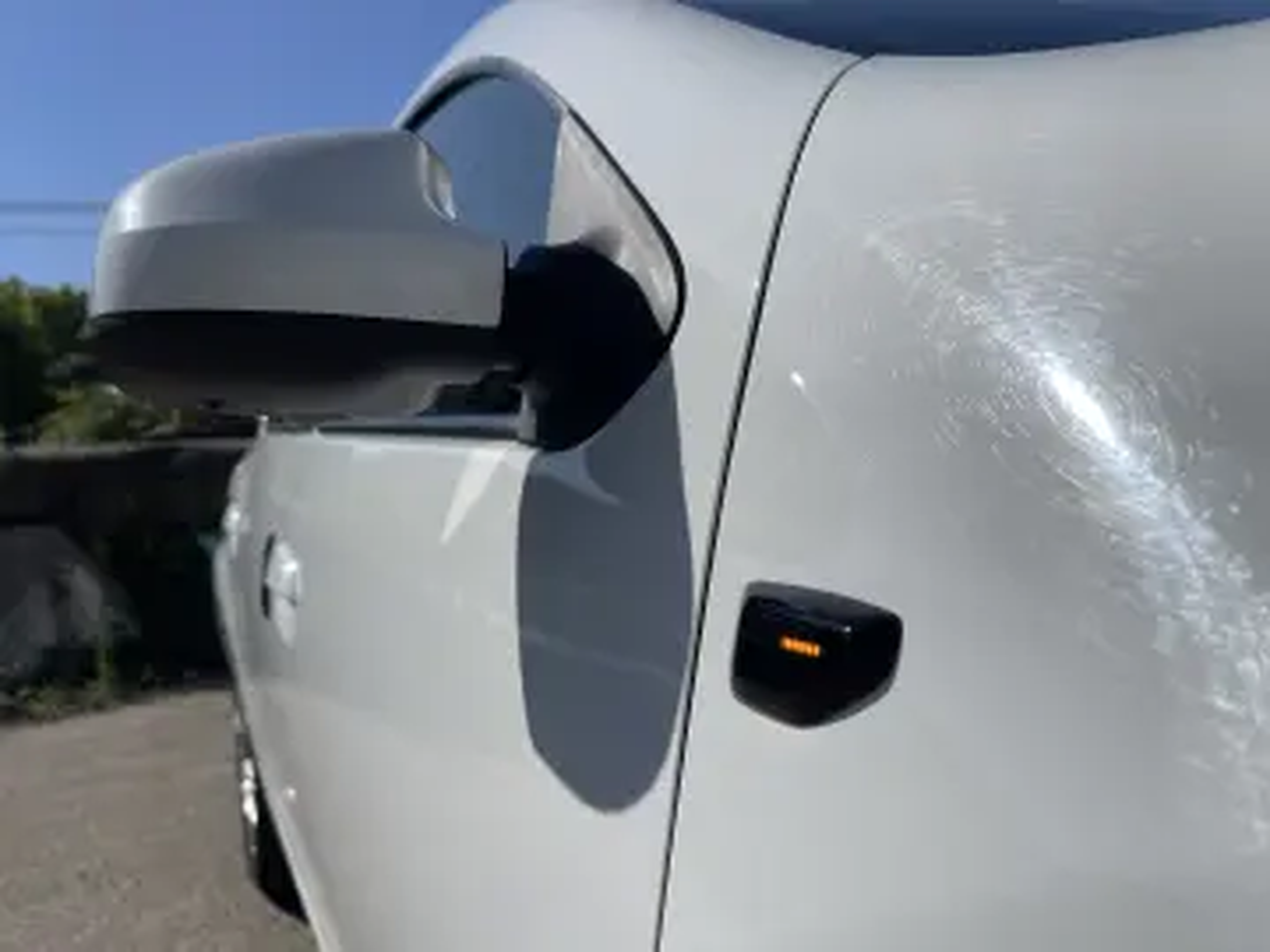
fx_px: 917
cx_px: 635
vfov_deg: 54.9
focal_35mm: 25
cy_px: 476
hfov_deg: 69.4
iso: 32
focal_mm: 5.1
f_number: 1.6
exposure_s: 1/12048
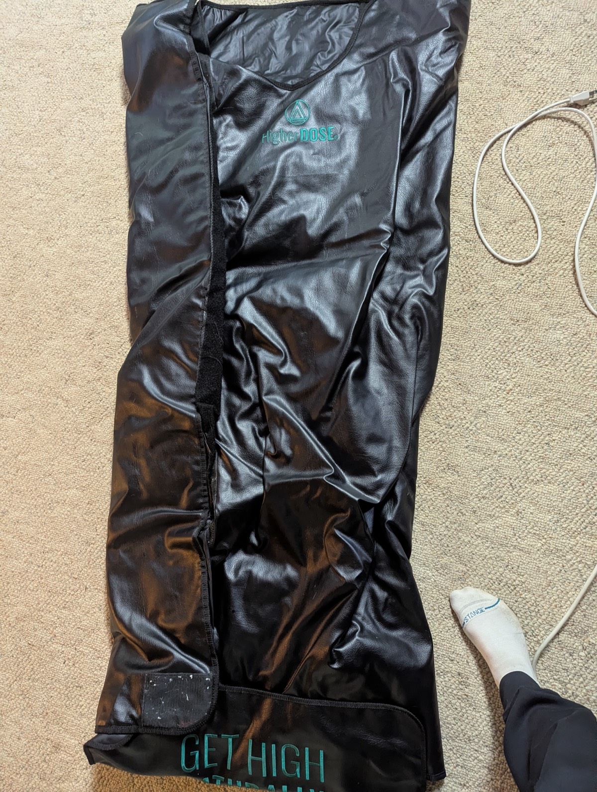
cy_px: 396
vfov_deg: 71.5
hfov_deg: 57.0
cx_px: 298
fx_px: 550
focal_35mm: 24
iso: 1586
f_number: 1.85
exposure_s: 1/43.1
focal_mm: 6.81
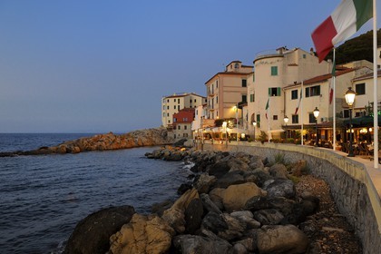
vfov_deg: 42.3
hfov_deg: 60.3
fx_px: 328
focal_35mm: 31
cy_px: 127
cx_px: 190
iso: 800
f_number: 5
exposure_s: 1/13
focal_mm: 31
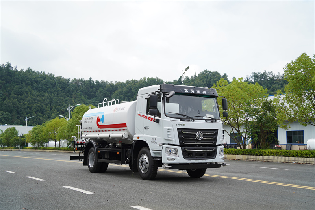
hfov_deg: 47.4
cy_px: 105
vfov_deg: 32.6
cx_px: 158
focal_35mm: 41
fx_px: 359
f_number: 3.2
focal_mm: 41
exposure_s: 1/640
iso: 100
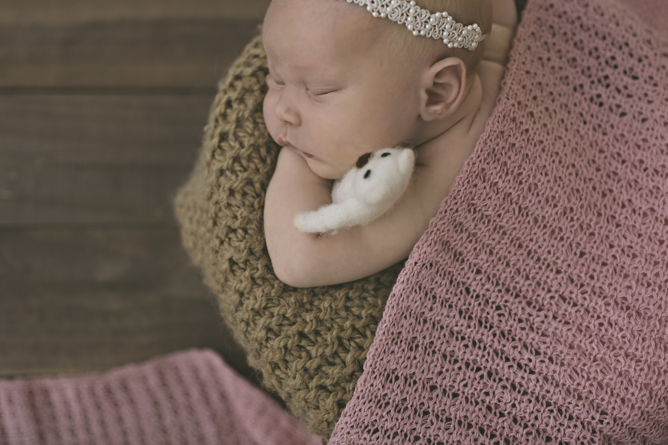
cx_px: 319
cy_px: 173
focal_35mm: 43
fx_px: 797
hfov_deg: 45.4
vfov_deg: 31.0
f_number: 2.8
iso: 200
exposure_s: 1/250
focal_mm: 35
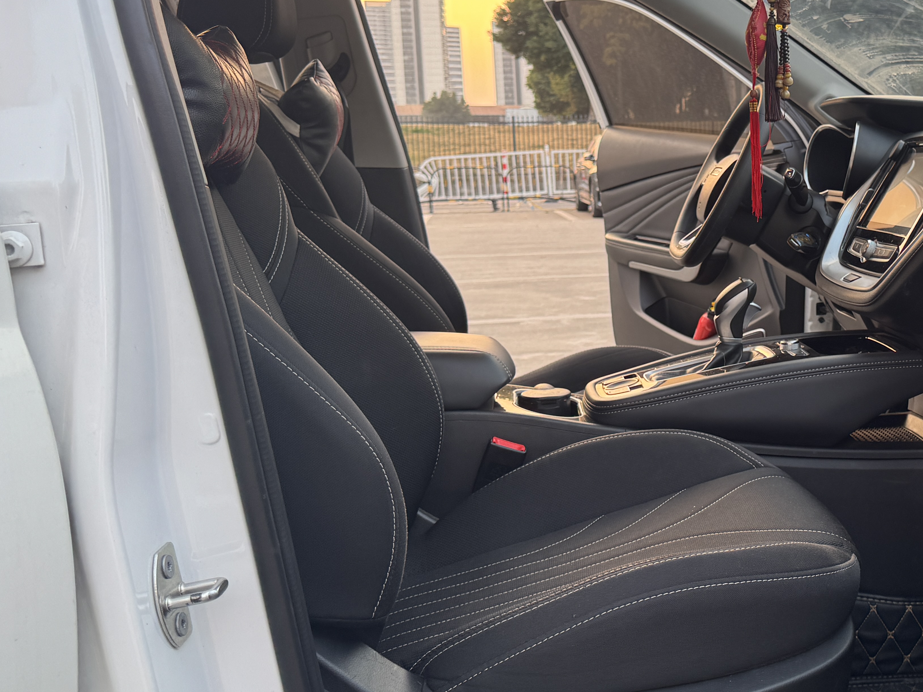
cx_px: 767
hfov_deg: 42.3
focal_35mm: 42
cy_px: 286
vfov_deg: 34.3
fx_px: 1120
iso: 80
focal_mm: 6.76
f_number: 1.78
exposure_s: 1/100
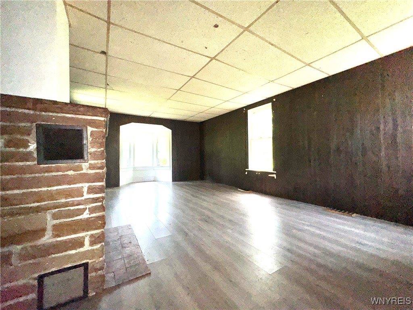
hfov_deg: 102.1
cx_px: 206
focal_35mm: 14
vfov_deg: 85.7
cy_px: 155
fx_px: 167
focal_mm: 2.22
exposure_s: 1/122
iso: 64
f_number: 2.2
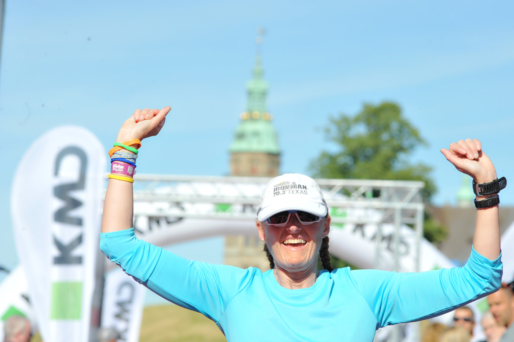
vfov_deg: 7.6
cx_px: 256
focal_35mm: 181
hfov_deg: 11.4
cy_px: 171
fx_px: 2584
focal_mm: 180
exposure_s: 1/1250
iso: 800
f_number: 10
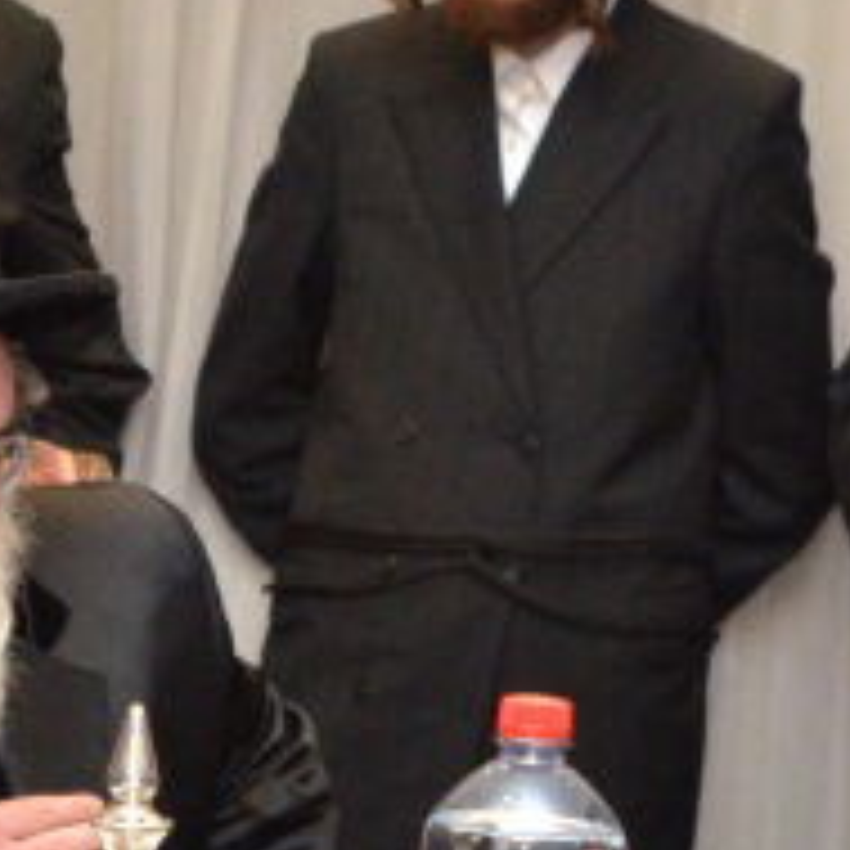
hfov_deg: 10.6
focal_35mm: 165
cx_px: 360
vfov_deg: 10.5
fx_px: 4584
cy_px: 850
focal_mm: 24
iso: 1600
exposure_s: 1/160
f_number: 3.8
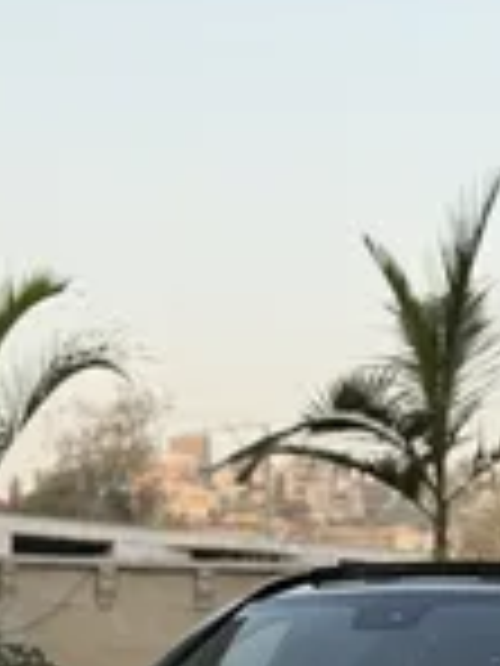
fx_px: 2504
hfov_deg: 11.4
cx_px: 374
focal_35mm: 130
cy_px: 832
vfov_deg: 14.6
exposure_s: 1/243
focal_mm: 6.76
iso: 125
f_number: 1.78
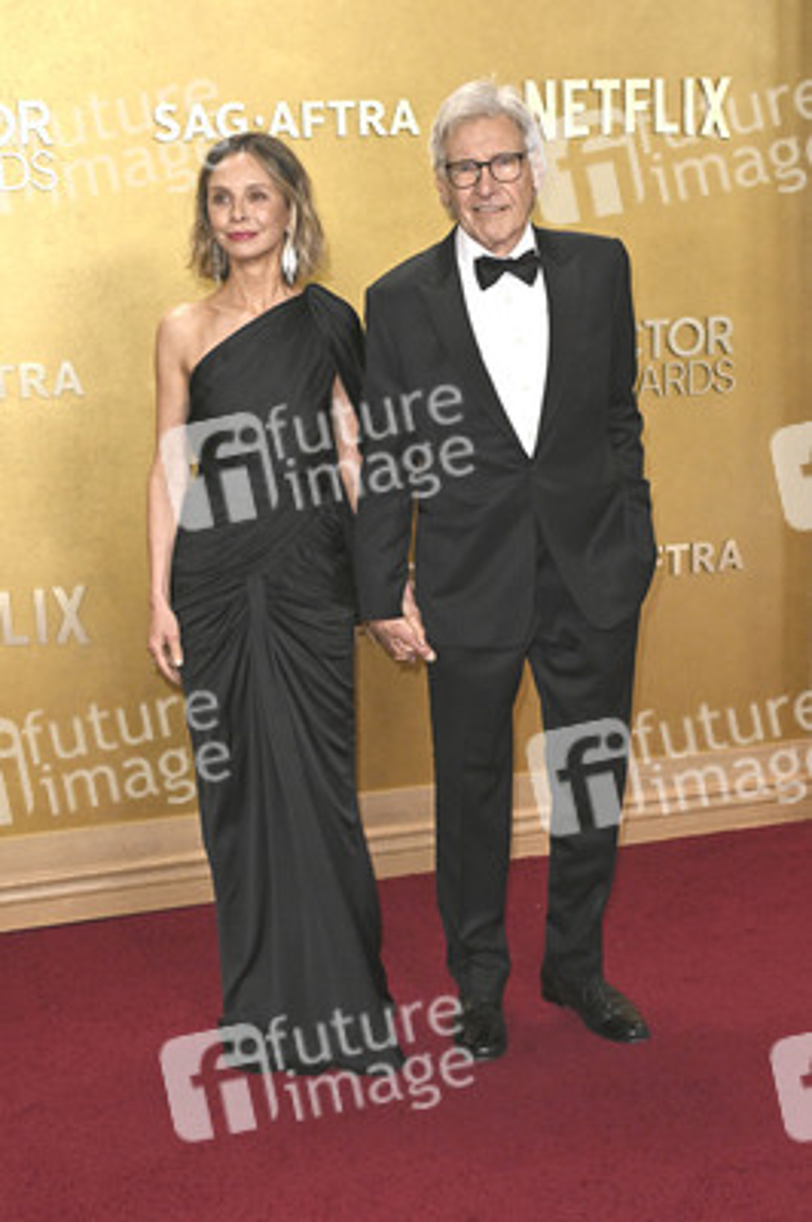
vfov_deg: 46.4
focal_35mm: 42
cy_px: 611
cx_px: 406
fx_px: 1423
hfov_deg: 31.8
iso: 2500
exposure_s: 1/320
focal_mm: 42
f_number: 6.3
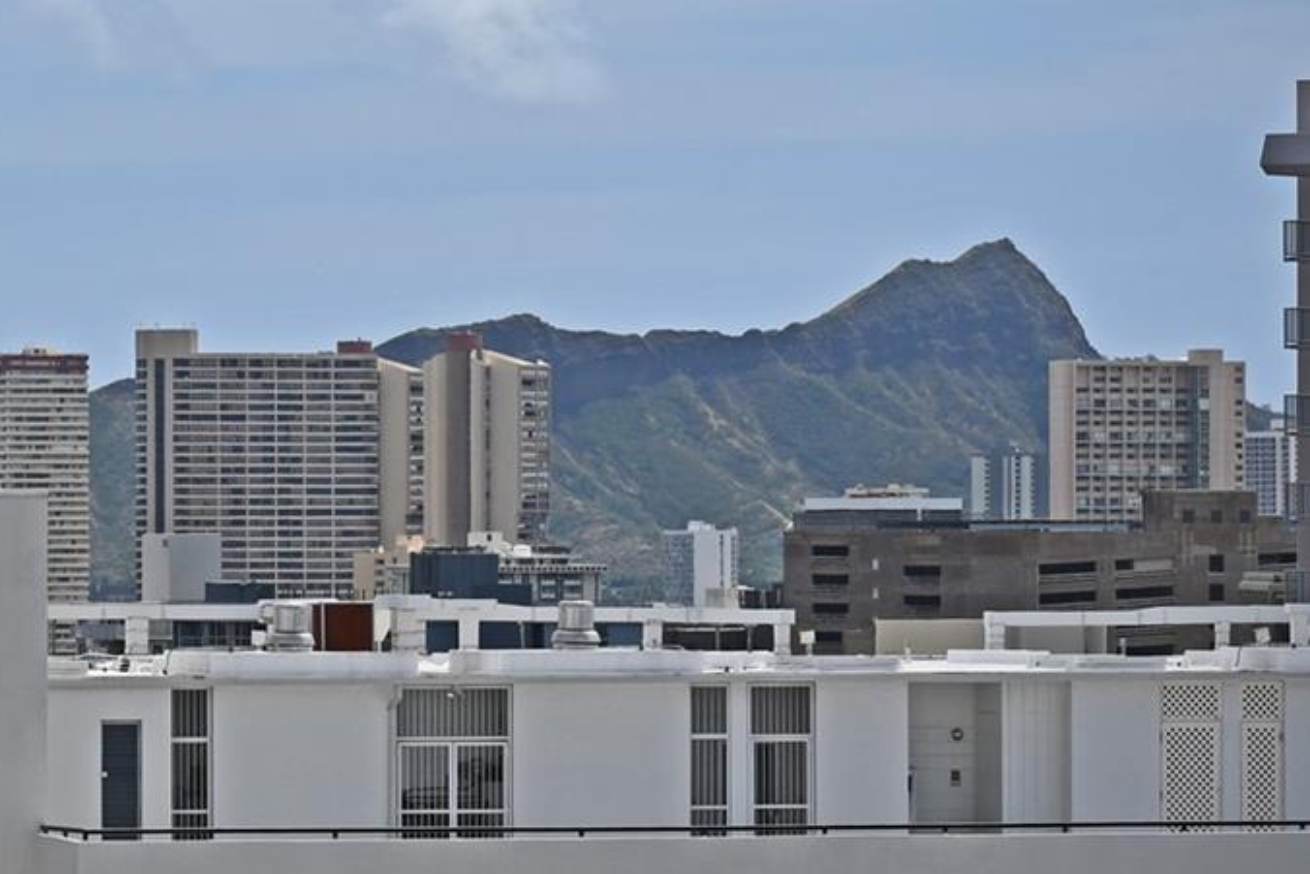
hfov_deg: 7.2
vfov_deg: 4.8
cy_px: 455
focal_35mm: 284
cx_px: -122
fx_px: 10336
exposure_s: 1/500
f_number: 11
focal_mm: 80
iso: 100
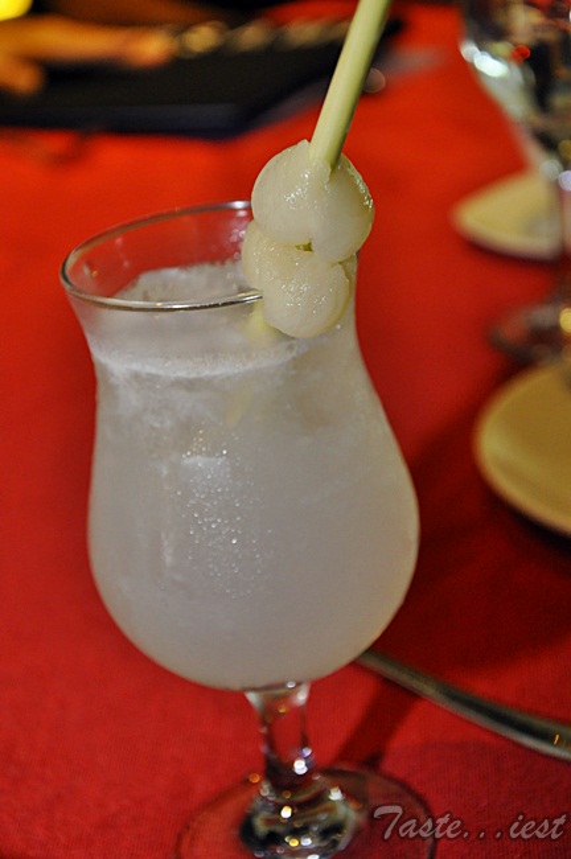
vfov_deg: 26.0
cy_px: 430
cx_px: 286
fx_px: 1860
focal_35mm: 78
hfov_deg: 17.5
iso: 1250
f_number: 5
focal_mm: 52
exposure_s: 1/50
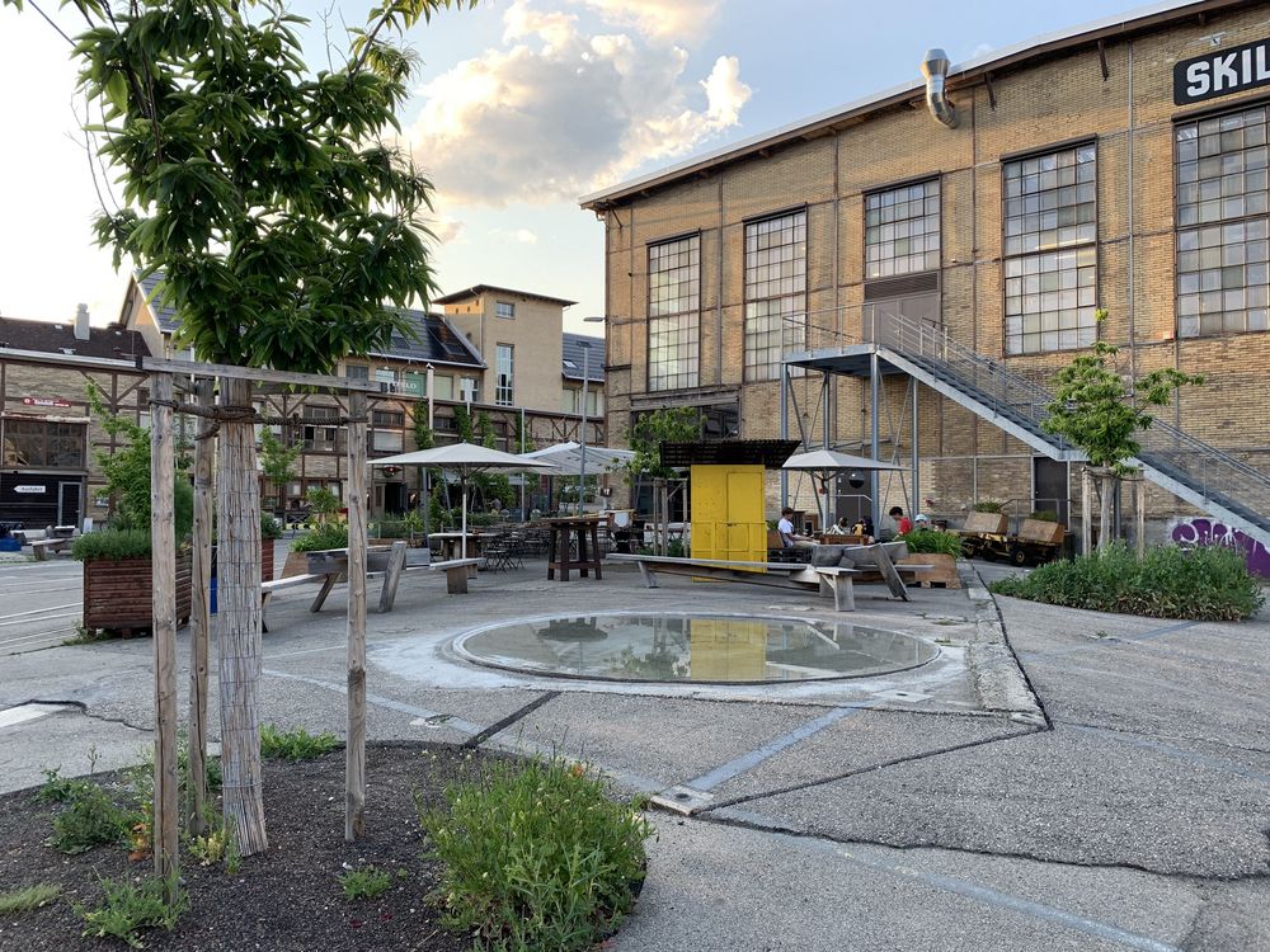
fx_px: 954
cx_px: 635
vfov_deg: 53.1
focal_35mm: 26
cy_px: 476
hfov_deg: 67.3
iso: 25
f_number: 1.8
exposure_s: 1/142
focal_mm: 4.25
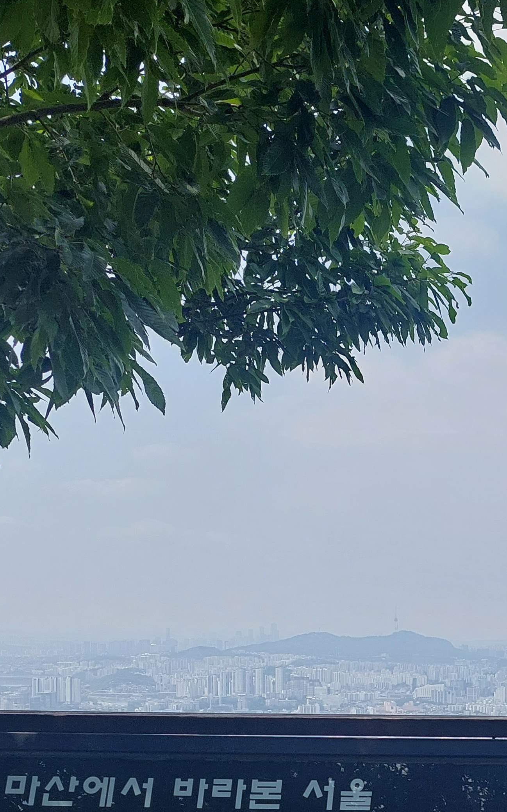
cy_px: 656
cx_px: 625
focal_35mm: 59
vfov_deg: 33.5
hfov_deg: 20.4
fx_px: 1304
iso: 40
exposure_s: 1/1752
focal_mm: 5.23
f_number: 1.8
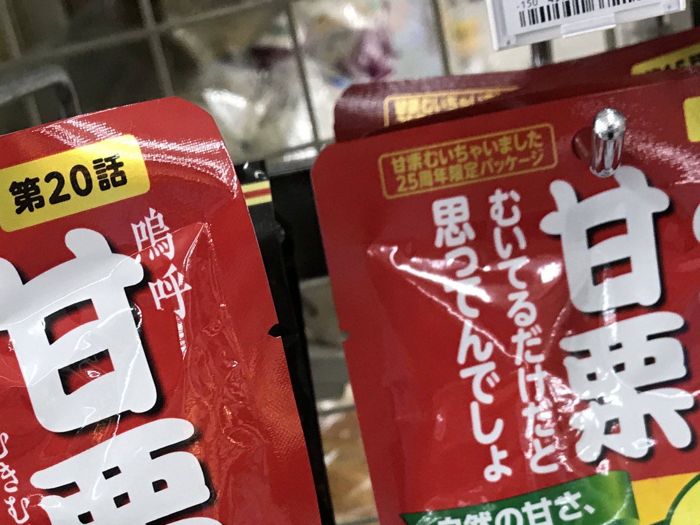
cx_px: 300
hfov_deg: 26.7
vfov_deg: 18.9
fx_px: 1476
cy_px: 648
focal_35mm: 73
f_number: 1.8
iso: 20
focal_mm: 3.99
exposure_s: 1/33
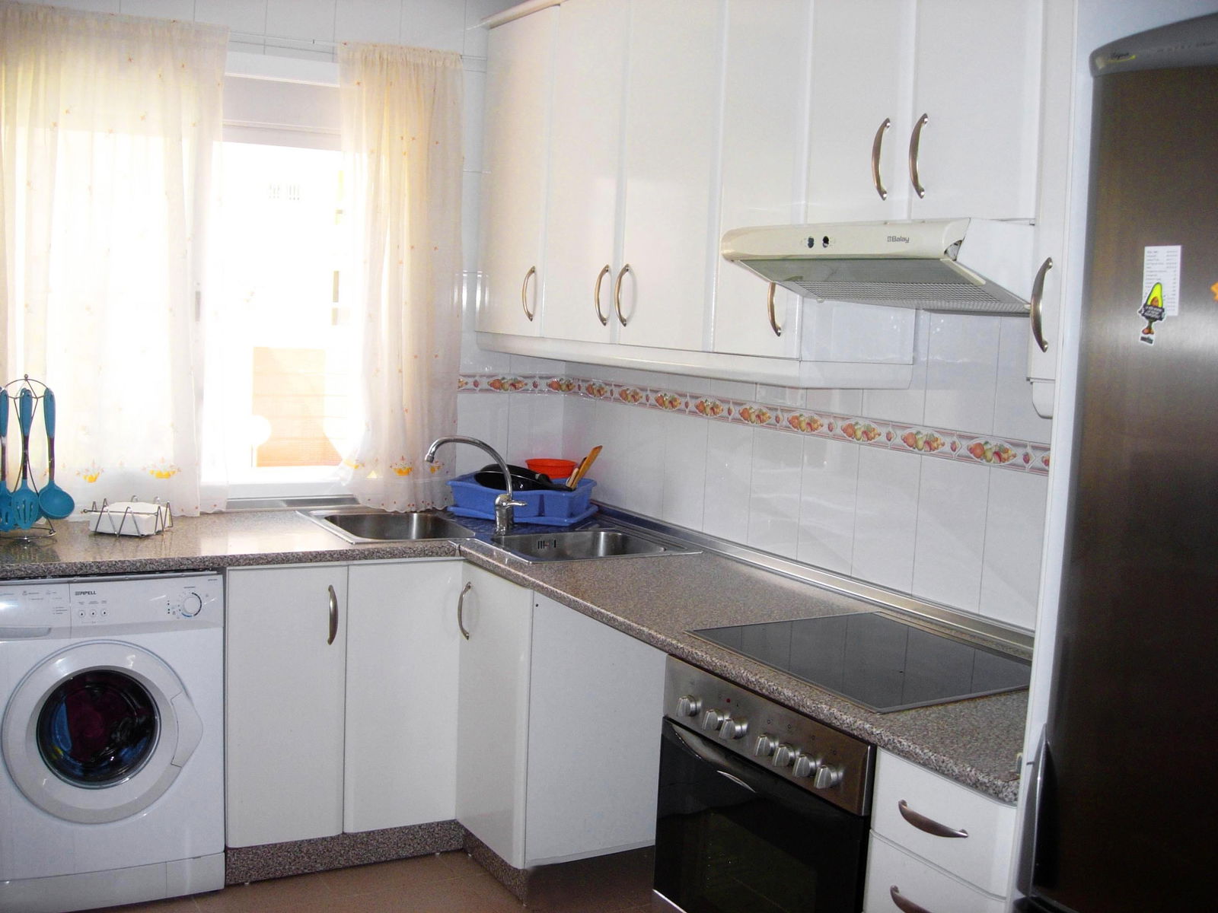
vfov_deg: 37.7
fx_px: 1337
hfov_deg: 49.0
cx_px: 609
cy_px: 456
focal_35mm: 38
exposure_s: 1/249
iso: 79
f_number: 2.8
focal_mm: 7.8
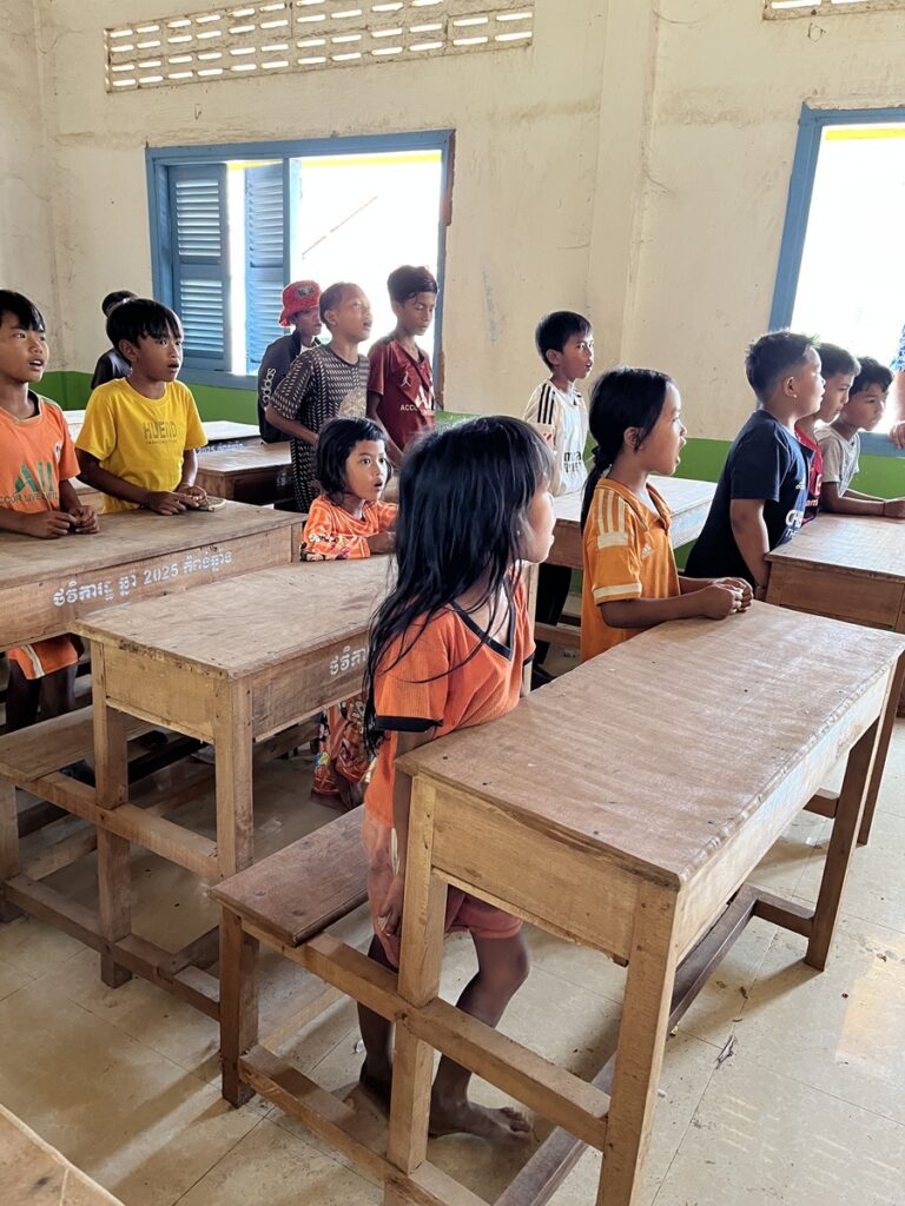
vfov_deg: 67.3
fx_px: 906
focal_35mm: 26
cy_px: 603
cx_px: 452
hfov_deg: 53.1
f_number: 1.6
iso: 160
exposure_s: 1/60
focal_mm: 5.1
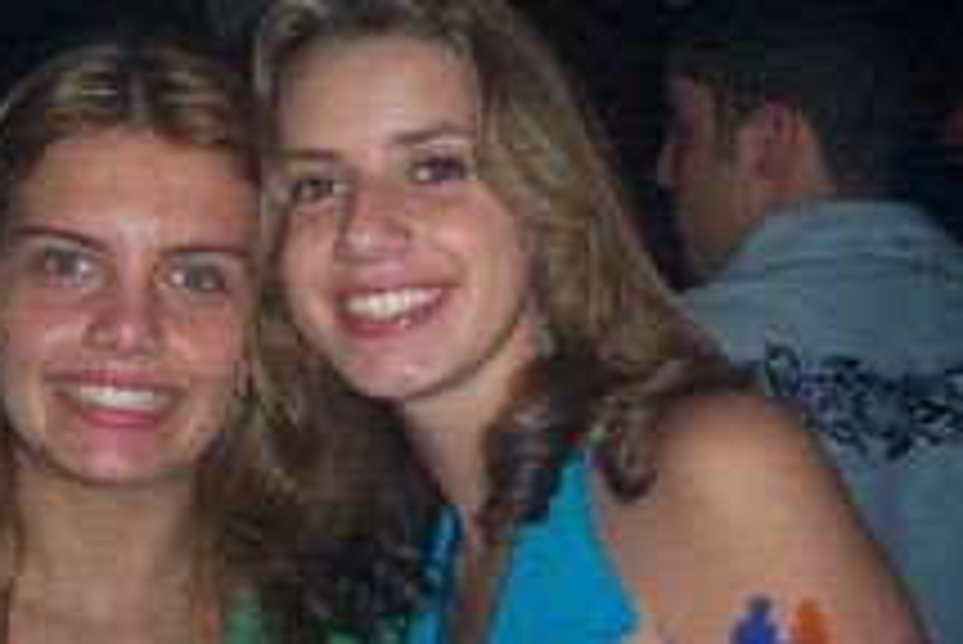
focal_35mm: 71
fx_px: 1900
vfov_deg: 19.2
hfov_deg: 28.2
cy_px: 241
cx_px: 297
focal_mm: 8
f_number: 2.8
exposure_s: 1/30
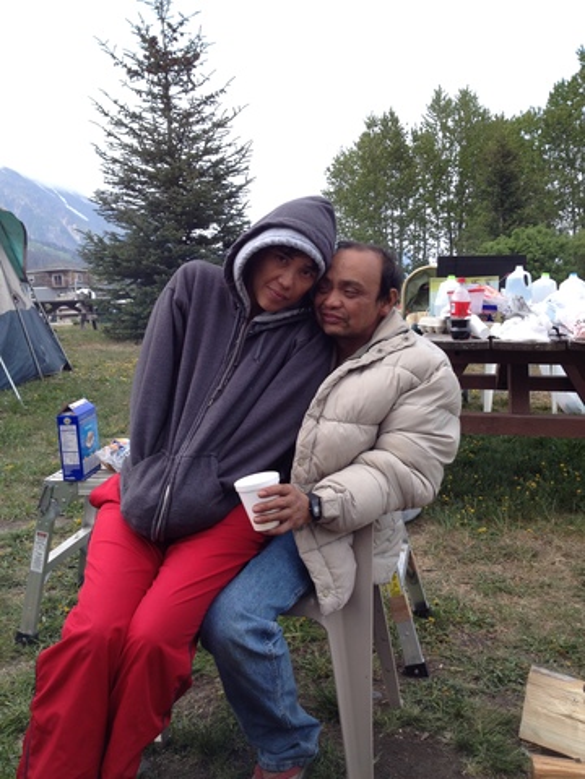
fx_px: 789
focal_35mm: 35
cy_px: 390
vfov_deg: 52.6
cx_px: 292
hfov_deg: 40.7
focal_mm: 4.28
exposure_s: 1/531
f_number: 2.4
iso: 50
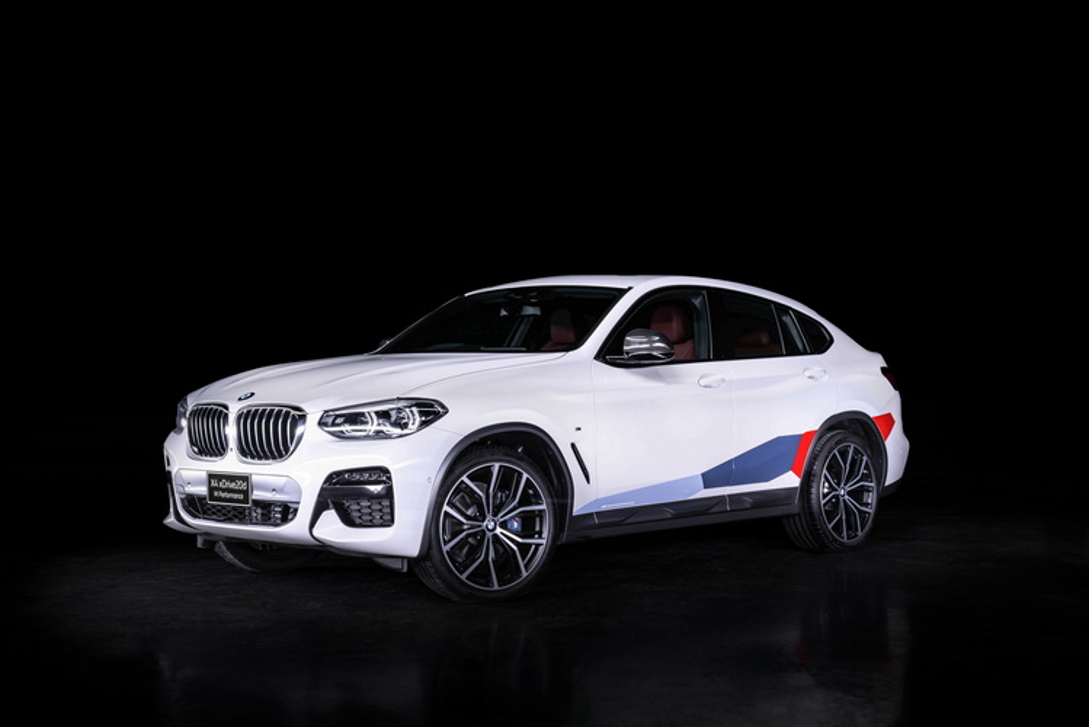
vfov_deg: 27.0
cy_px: 364
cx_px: 544
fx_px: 1513
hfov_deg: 39.6
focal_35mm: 50
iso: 100
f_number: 16
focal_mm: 50
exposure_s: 20
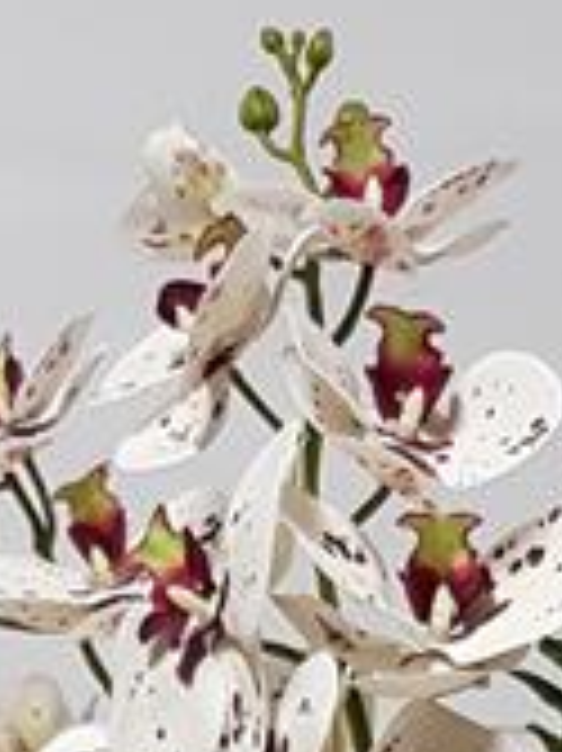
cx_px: 441
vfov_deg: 14.1
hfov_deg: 11.8
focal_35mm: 125
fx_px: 2709
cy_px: 1319
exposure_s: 1/50
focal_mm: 4.3
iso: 160
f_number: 1.7
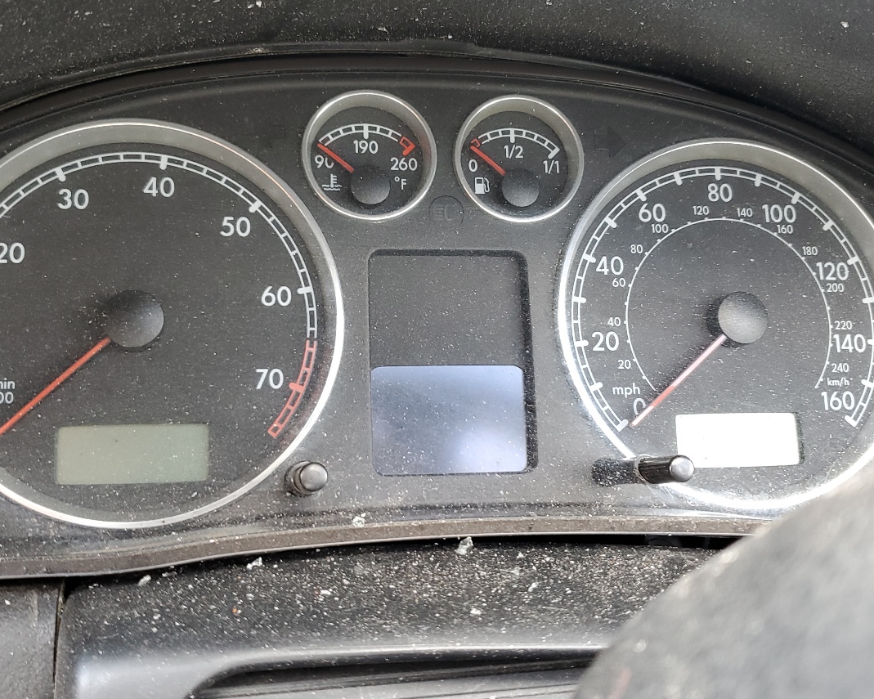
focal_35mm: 38
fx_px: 983
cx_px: 433
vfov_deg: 39.1
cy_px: 302
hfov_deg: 47.9
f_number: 1.5
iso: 62
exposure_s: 1/60.2
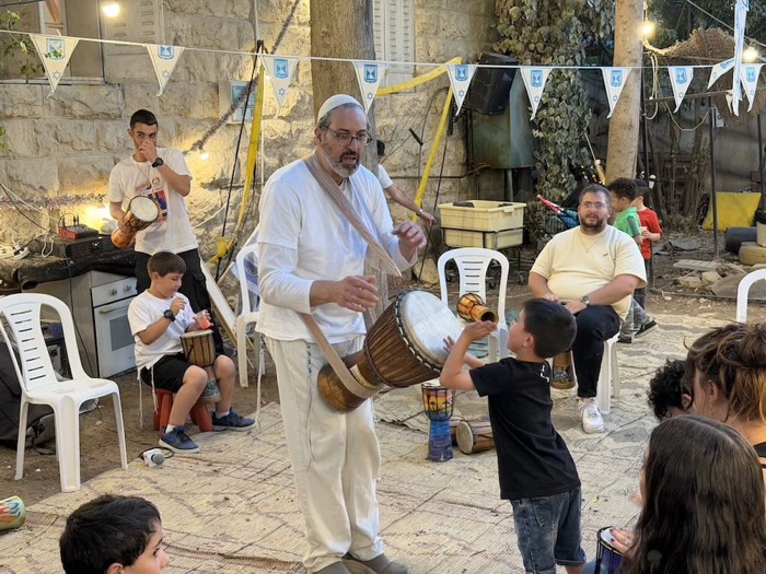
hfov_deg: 39.7
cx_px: 383
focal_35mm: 48
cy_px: 287
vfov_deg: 30.3
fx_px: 1062
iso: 200
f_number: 1.78
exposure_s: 1/60
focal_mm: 6.76
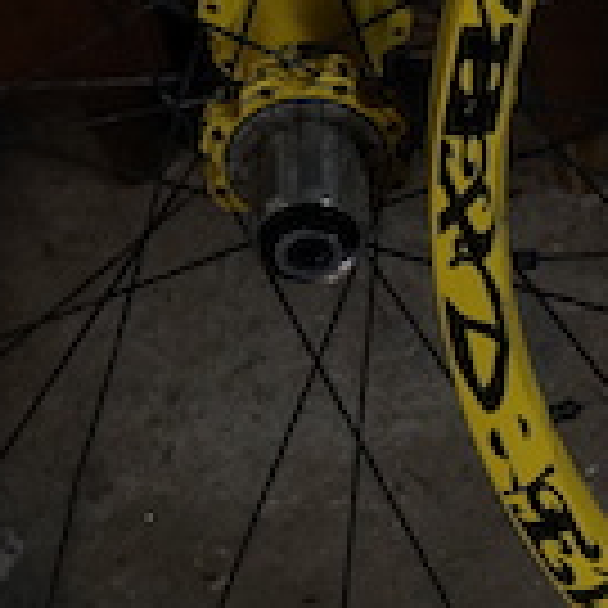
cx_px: 770
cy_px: 203
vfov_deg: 9.3
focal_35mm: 189
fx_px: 3746
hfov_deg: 9.1
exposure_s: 1/50
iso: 800
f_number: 5.6
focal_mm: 25
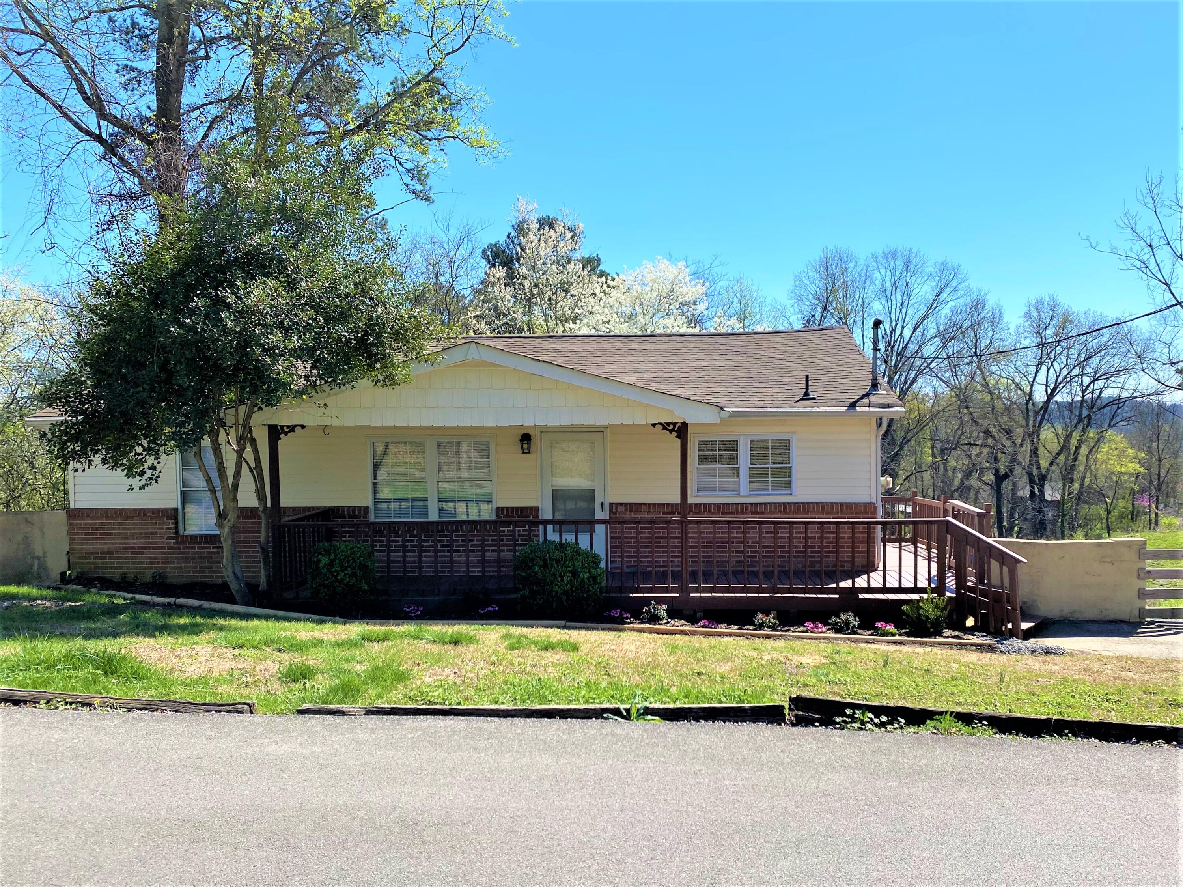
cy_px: 444
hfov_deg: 67.3
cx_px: 592
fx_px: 888
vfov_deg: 53.1
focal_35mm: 26
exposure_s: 1/3731
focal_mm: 4.25
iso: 32
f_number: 1.8
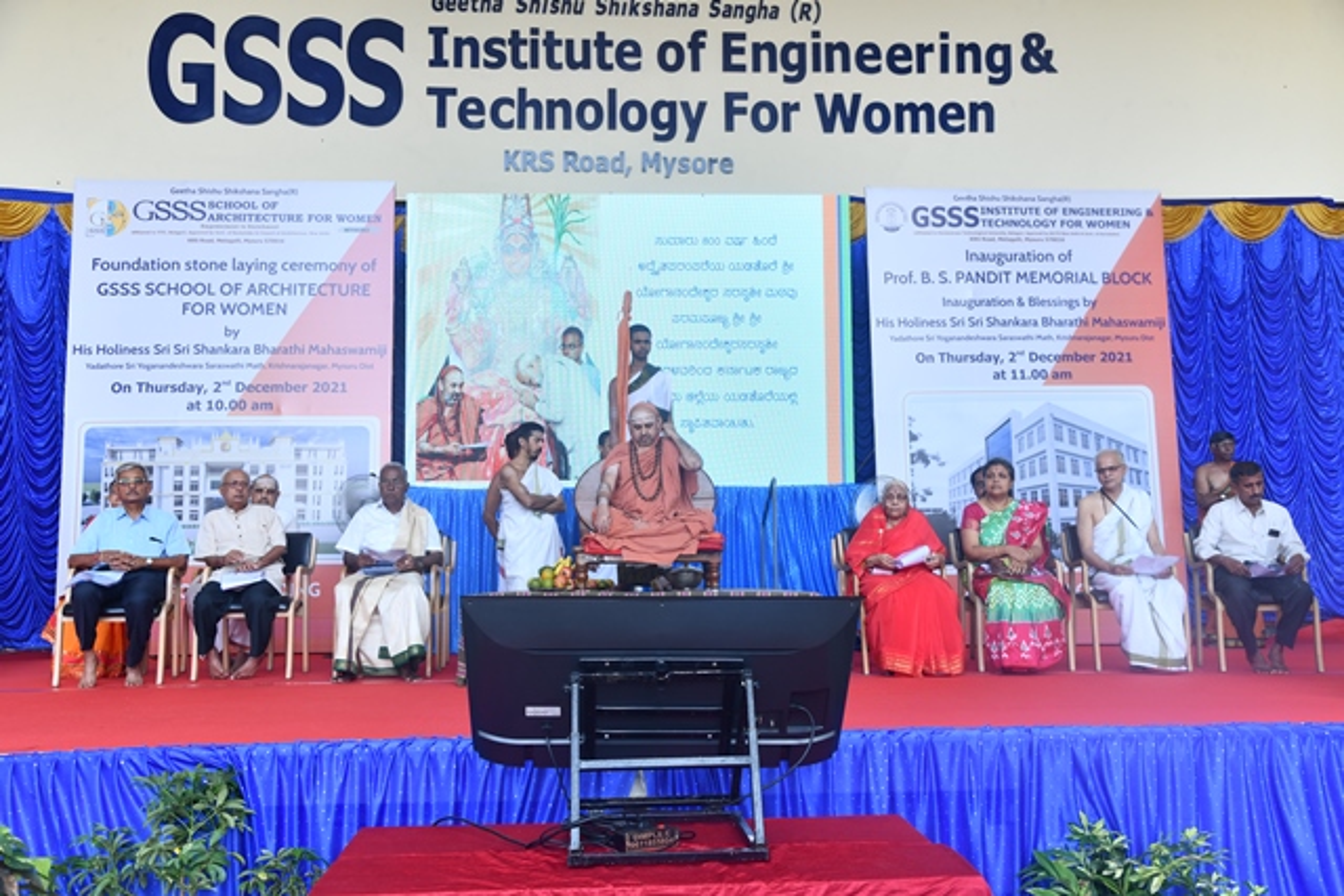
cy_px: 448
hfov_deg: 50.7
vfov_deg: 35.1
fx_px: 1419
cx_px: 672
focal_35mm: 38
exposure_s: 1/125
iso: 320
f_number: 5.6
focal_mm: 38
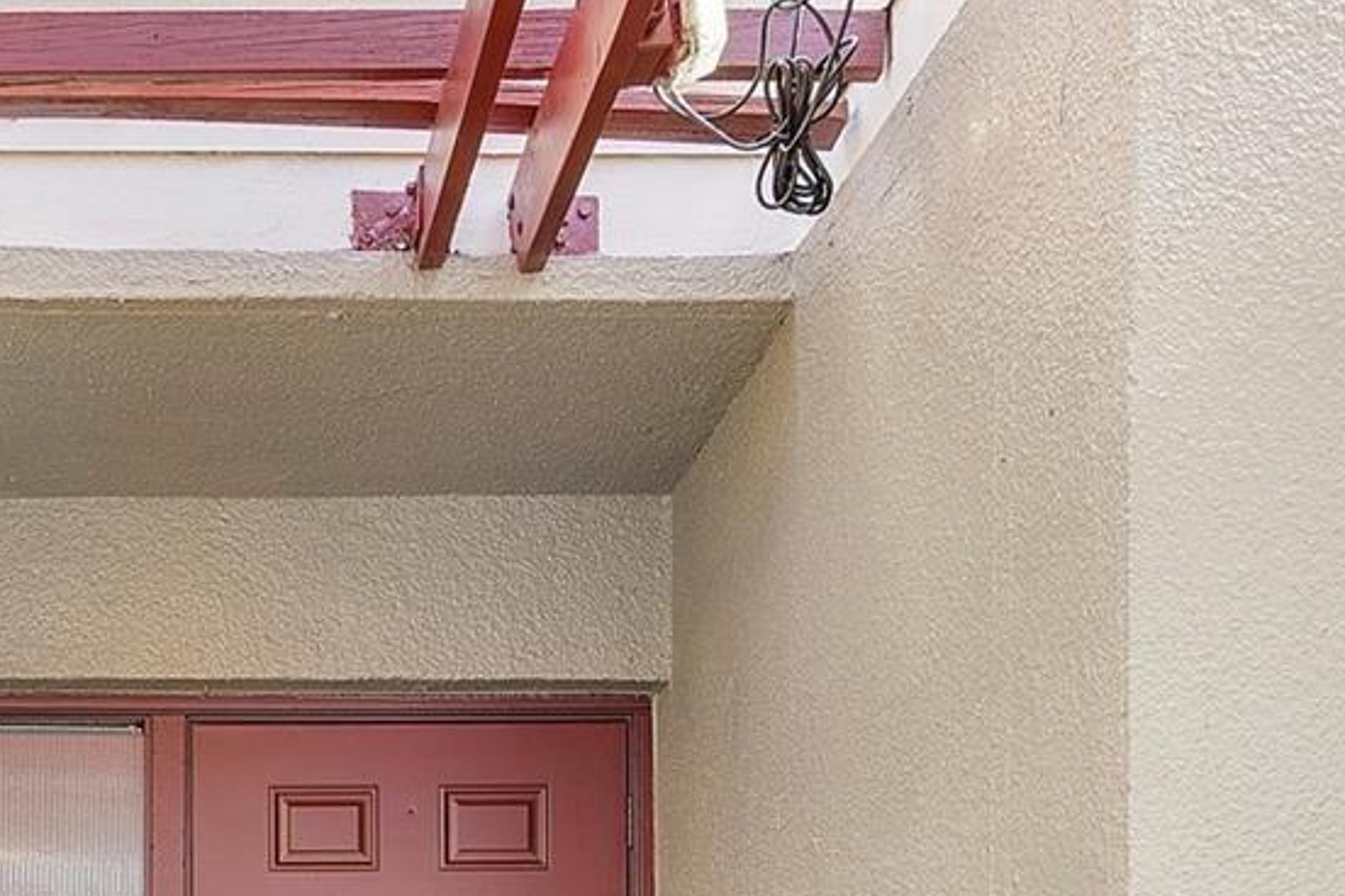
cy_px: 1234
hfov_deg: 32.9
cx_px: 166
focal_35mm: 58
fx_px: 2167
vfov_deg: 20.8
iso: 100
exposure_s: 1/4
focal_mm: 20
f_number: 10
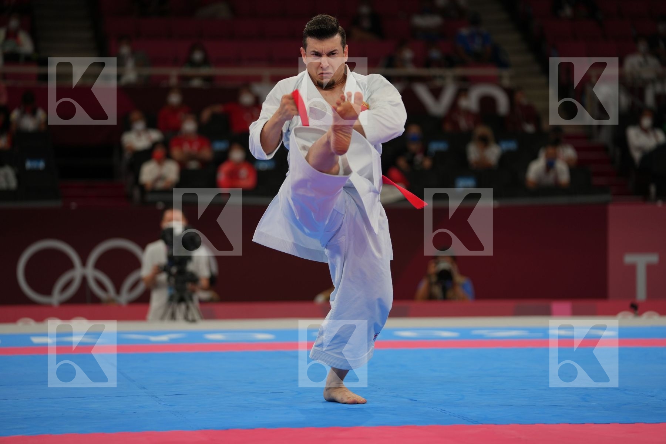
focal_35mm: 150
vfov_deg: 9.1
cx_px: 333
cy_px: 222
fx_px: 2775
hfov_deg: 13.7
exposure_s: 1/500
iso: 200
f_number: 2.8
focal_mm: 150
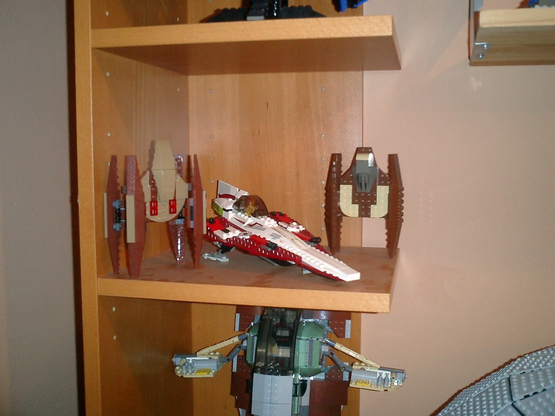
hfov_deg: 51.4
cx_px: 278
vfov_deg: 39.7
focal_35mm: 36
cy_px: 208
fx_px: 577
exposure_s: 1/30
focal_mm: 7.5
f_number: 3.2
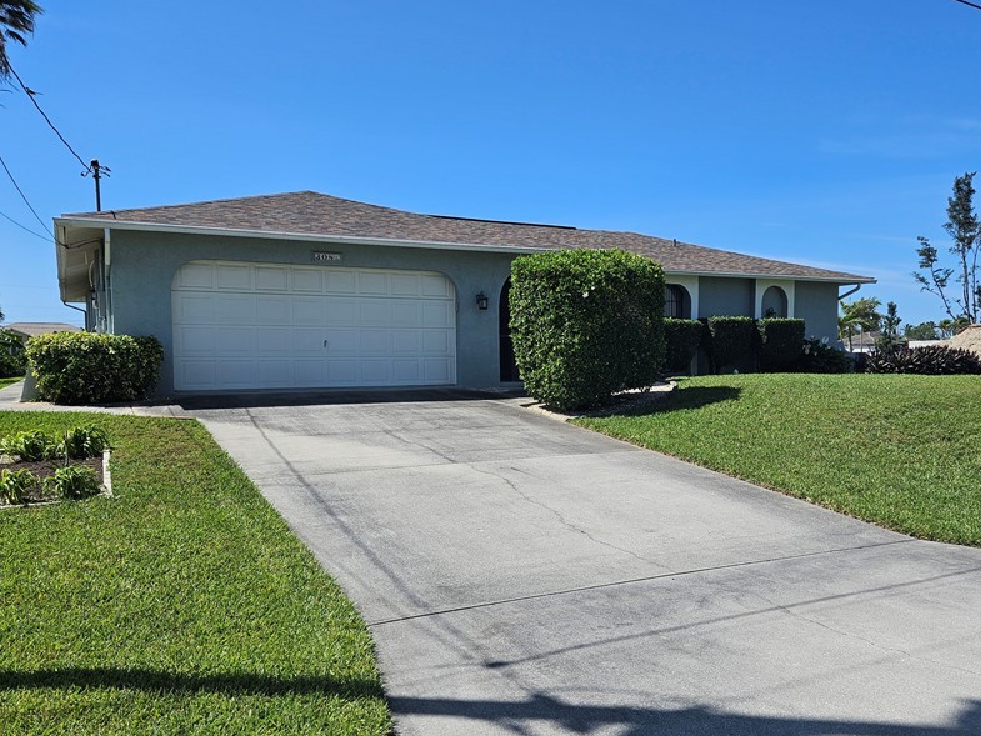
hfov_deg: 59.9
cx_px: 531
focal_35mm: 30
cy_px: 406
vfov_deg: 46.7
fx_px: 850
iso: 25
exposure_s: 1/2890
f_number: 1.8
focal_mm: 5.4
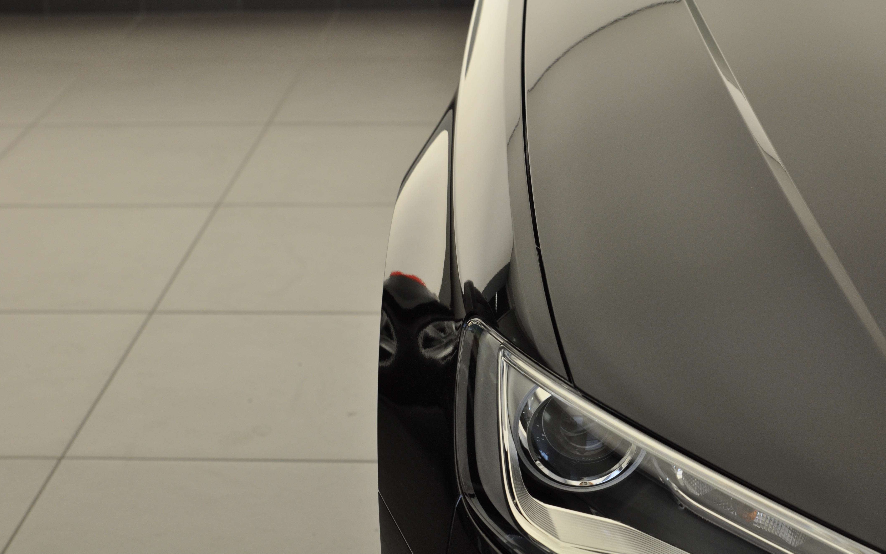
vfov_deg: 16.3
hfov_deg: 25.8
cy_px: 260
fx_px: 1932
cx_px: 444
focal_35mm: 80
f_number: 5.6
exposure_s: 1/125
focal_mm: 52
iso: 400
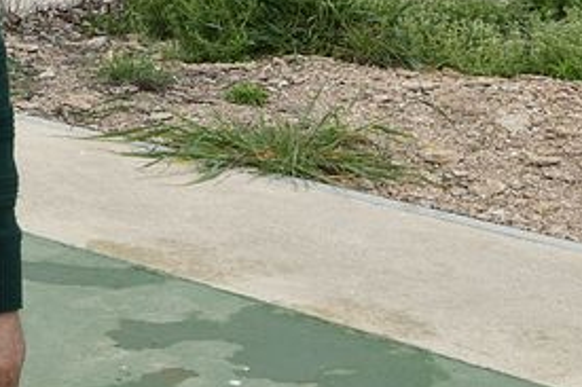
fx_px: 1906
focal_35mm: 118
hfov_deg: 16.4
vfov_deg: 11.2
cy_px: -189
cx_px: -169
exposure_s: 1/100
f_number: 10
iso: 640
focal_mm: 24
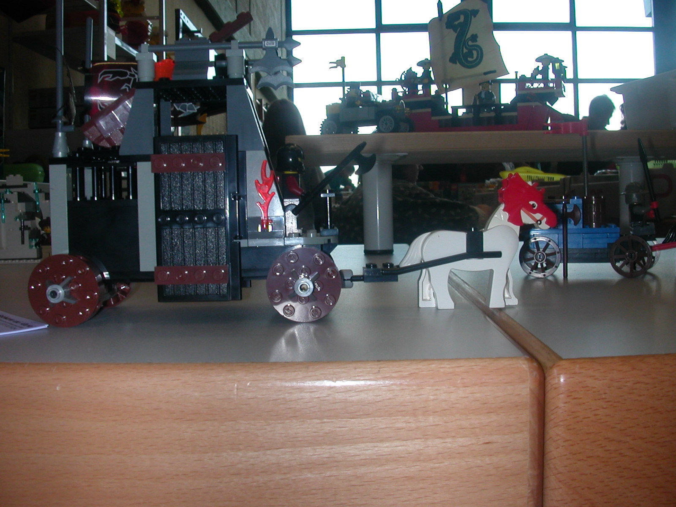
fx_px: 723
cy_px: 254
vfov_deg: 38.7
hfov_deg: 50.1
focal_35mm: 37
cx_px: 338
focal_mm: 5.6
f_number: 4.5
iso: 100
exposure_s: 1/30
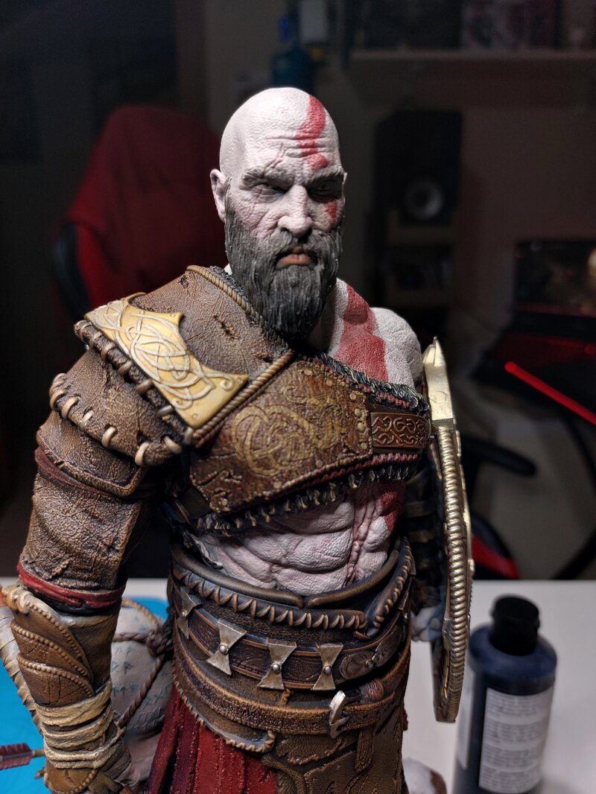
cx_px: 298
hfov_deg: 54.9
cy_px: 397
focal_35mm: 25
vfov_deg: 69.4
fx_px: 574
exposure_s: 1/60
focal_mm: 5.23
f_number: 1.8
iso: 25
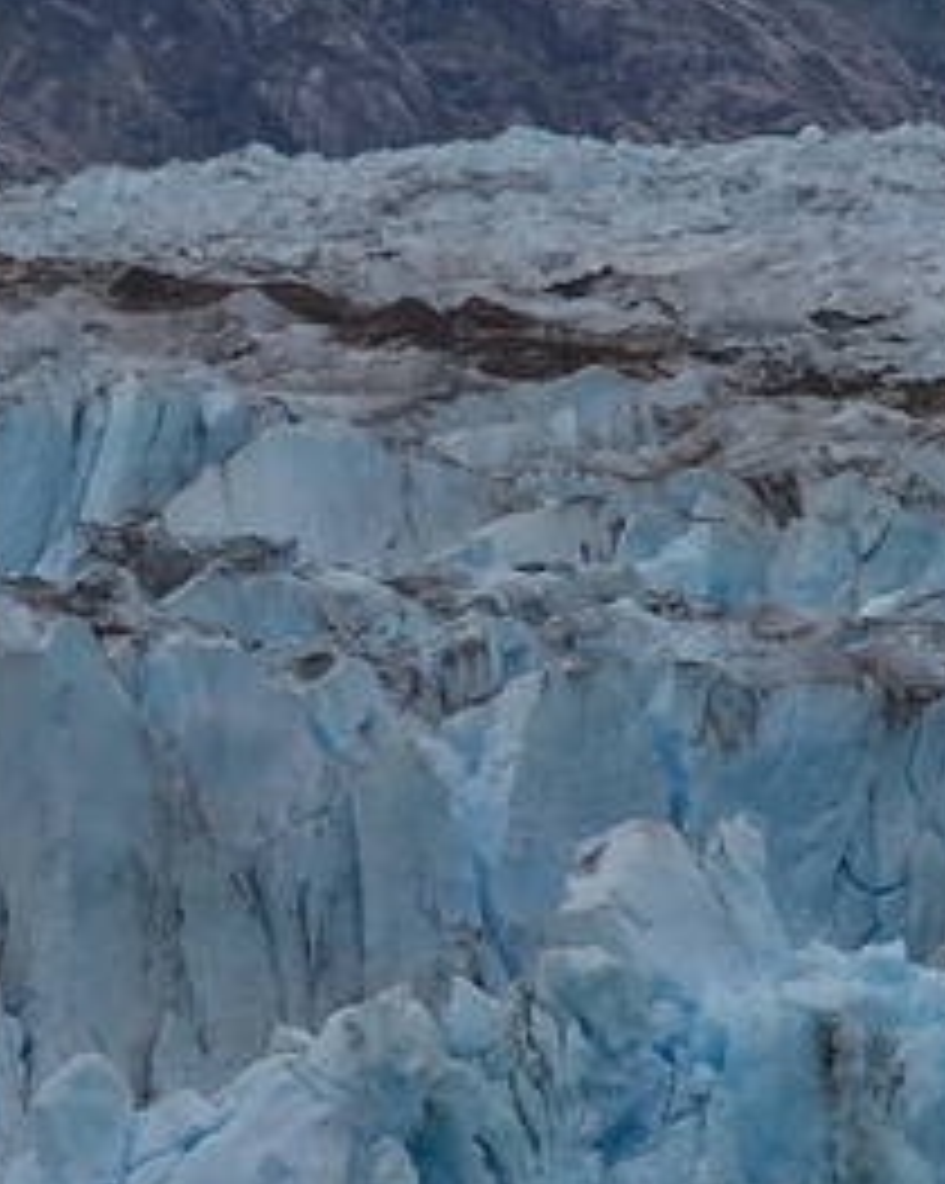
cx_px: 292
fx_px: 19181
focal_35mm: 548
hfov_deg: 2.8
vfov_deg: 3.5
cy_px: 887
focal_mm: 120
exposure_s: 1/250
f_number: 5.6
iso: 100
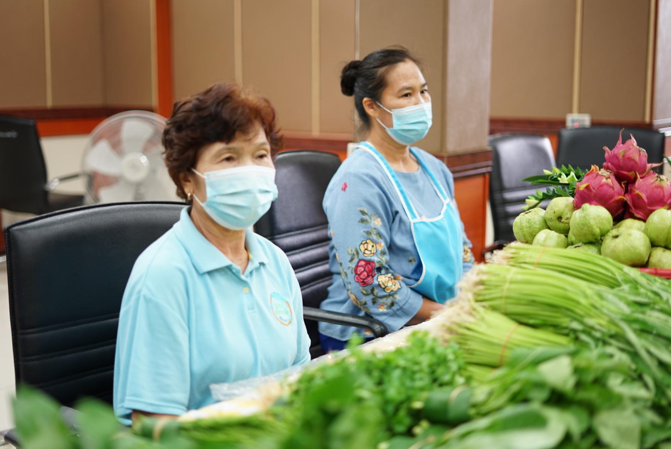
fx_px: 933
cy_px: 224
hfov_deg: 39.6
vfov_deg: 27.0
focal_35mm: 50
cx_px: 336
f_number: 1.8
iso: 400
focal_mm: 50
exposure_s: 1/80
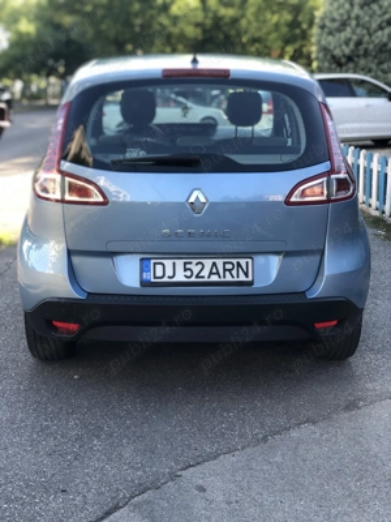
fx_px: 783
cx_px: 196
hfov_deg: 28.0
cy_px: 261
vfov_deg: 36.8
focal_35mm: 52
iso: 16
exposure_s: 1/60
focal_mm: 6
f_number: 2.4
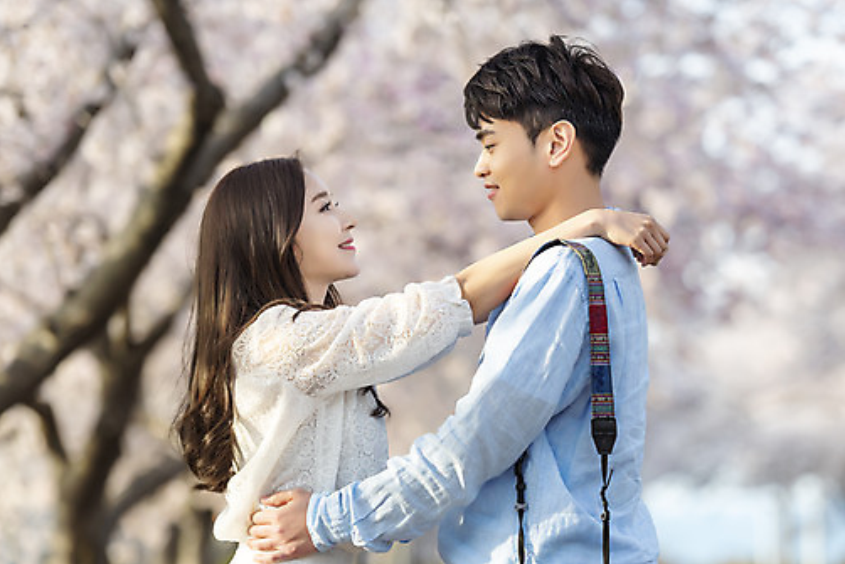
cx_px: 501
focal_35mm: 167
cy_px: 310
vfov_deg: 8.2
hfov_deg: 12.3
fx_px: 3921
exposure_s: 1/500
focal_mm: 140
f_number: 2.8
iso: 100
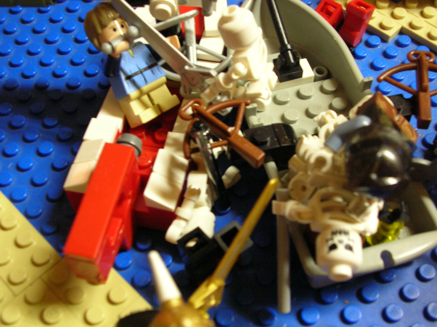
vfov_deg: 32.1
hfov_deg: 42.1
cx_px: 218
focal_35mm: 45
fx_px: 568
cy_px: 164
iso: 140
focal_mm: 7.5
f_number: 3.1
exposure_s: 1/6
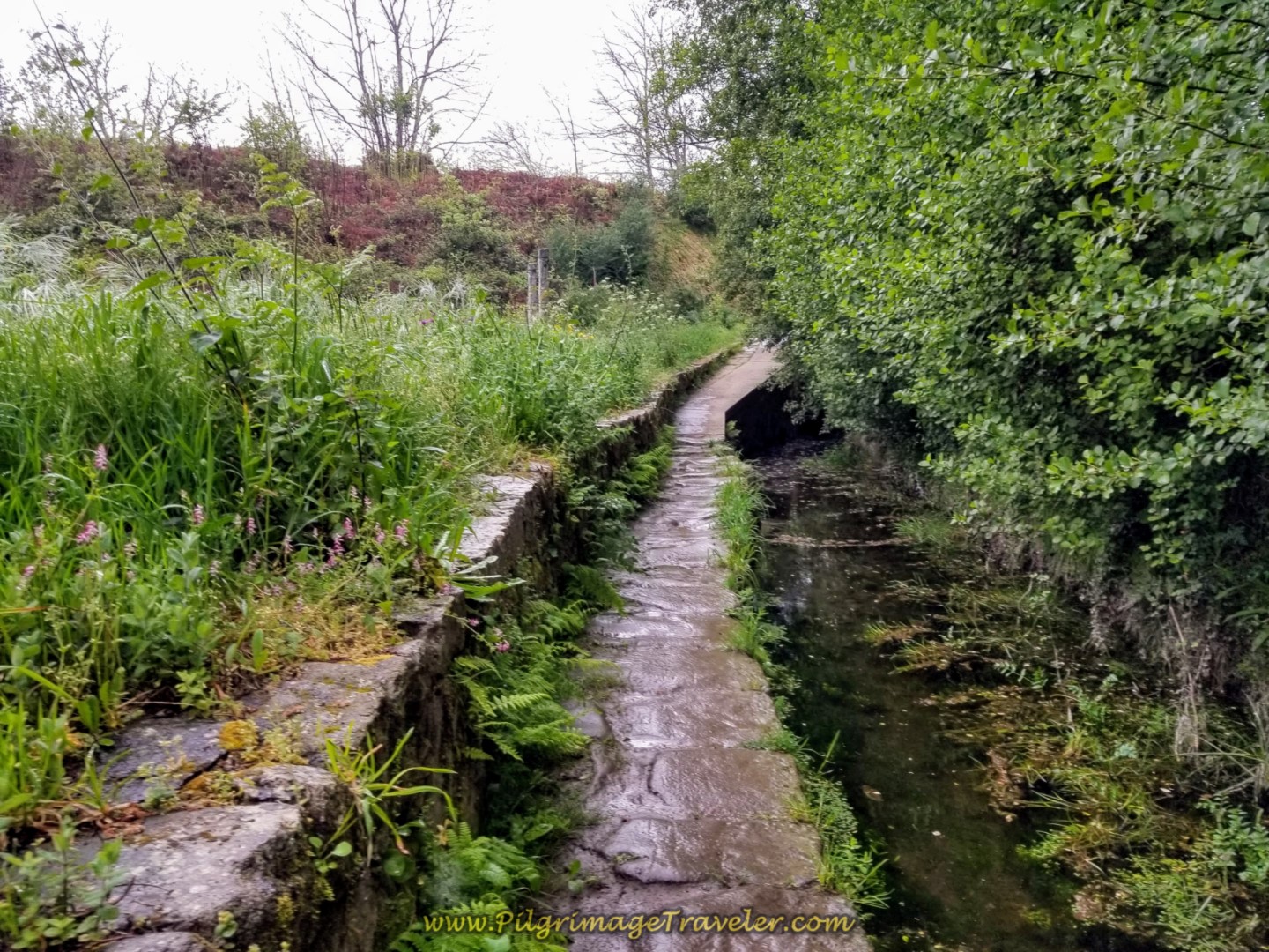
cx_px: 634
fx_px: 953
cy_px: 476
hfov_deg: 67.3
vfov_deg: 53.1
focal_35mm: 26
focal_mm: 4.3
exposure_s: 1/60
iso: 80
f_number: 1.7
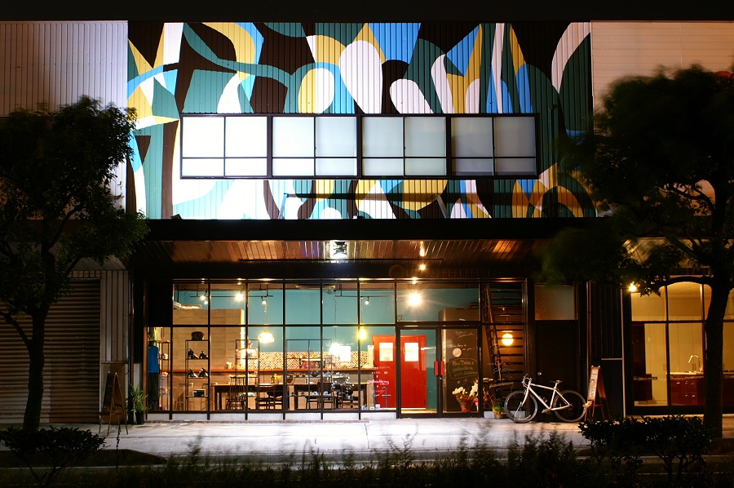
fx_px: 1069
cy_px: 244
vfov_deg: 25.7
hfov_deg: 37.9
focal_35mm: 52
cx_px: 367
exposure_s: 10
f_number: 7.1
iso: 100
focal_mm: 35
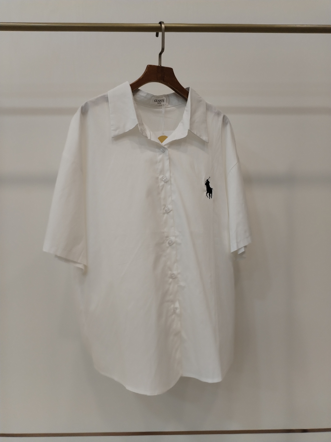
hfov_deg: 48.2
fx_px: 370
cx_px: 166
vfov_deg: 61.7
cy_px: 221
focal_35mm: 29
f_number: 1.8
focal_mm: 4.75
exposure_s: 1/100
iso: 283
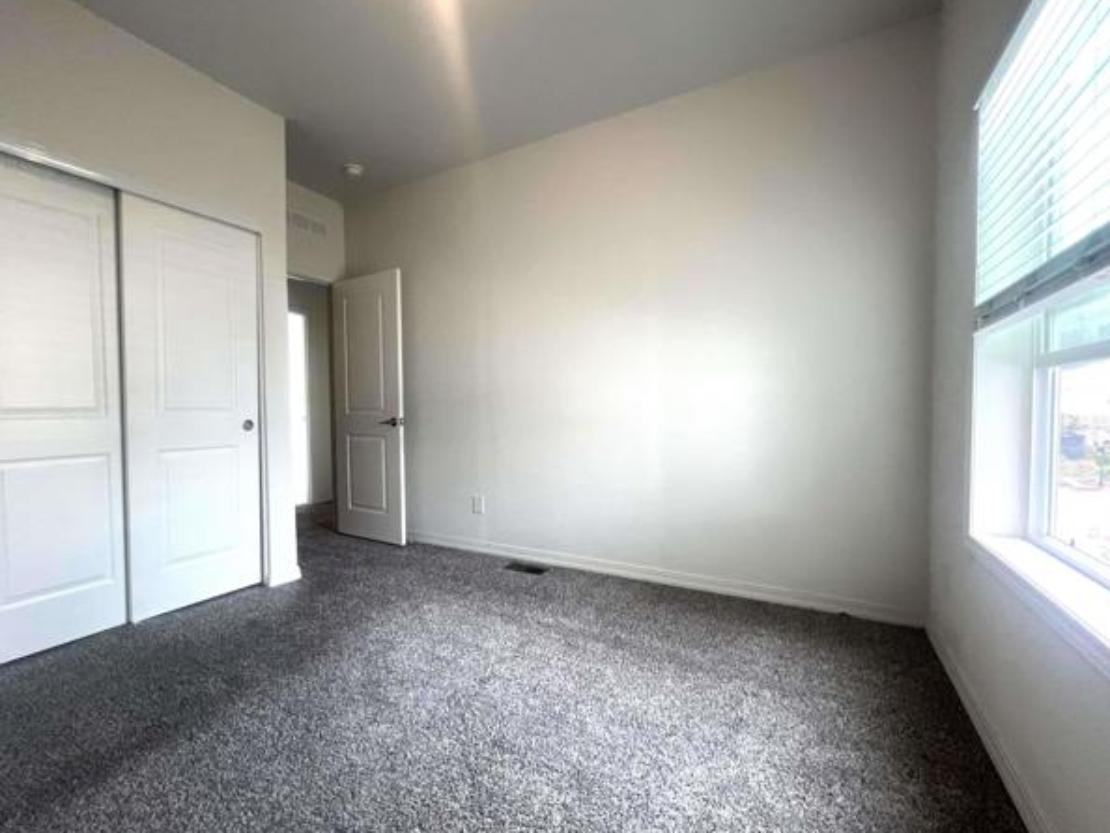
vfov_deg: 85.7
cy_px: 424
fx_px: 449
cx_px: 538
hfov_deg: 102.0
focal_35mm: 14
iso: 160
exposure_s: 1/120
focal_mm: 1.57
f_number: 1.8
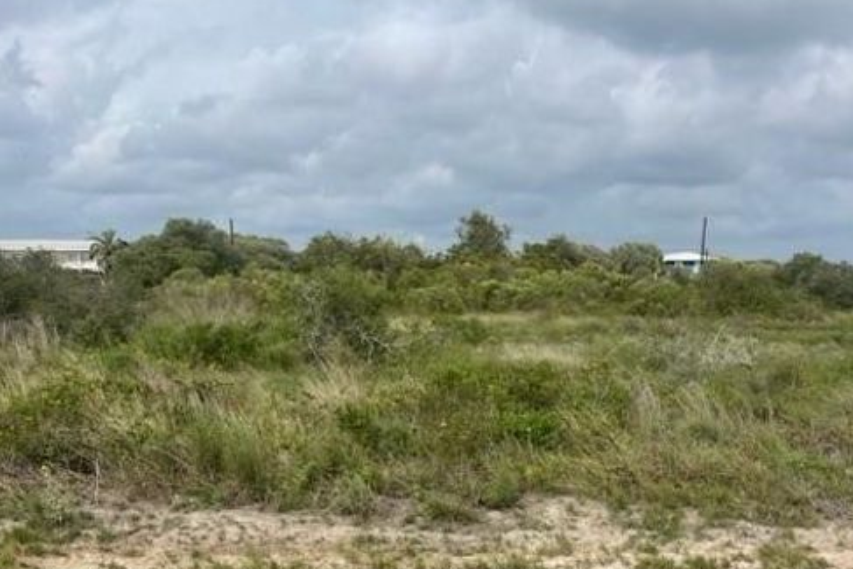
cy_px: 507
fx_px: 877
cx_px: 424
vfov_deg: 34.1
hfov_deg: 51.9
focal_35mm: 37
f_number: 1.6
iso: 32
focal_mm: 5.1
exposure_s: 1/4717
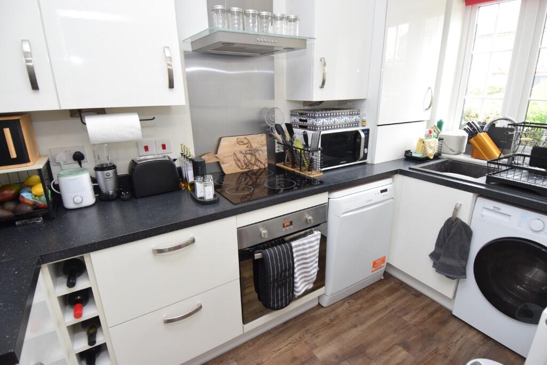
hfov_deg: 90.0
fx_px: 274
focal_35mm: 18
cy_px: 182
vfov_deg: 67.5
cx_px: 274
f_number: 4
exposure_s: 1/60
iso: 1100
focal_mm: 12
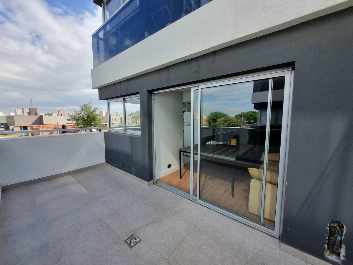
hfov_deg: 106.2
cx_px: 176
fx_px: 133
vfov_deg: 89.9
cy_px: 132
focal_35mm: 13
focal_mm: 1.74
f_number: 2.2
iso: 50
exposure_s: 1/830
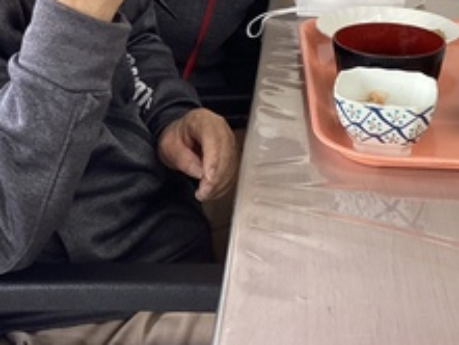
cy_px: -7
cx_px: 154
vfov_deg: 20.3
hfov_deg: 27.6
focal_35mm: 70
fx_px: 929
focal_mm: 3.3
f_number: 2.4
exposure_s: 1/100
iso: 80
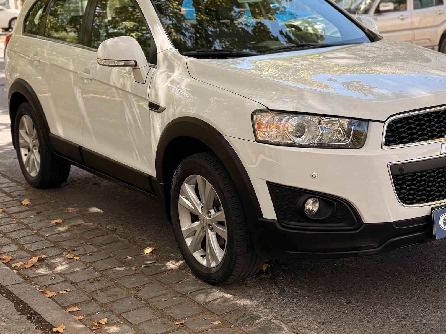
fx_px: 786
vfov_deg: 24.0
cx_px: 255
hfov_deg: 31.6
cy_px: 144
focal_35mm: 61
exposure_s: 1/596
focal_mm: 6.76
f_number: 1.78
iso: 64
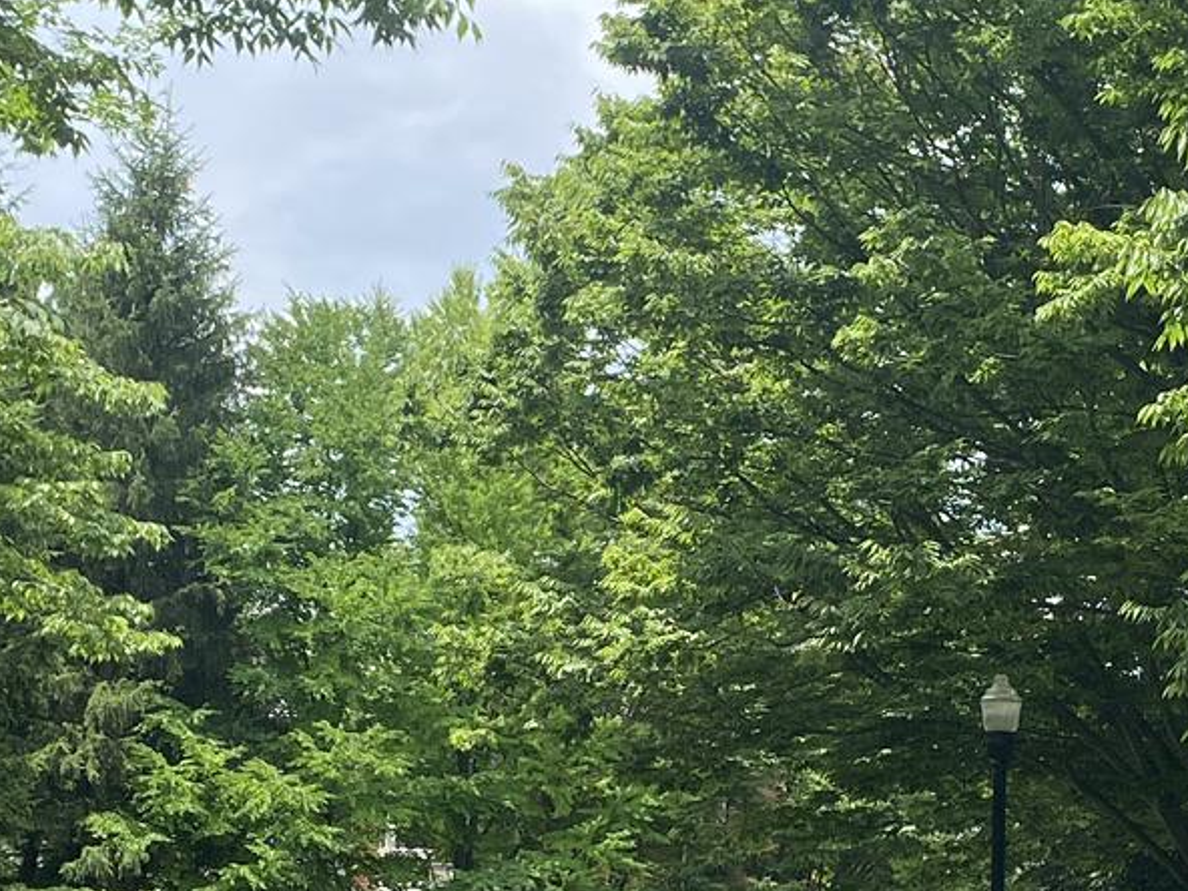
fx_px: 3089
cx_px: 795
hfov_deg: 21.7
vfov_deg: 16.4
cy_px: 512
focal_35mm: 90
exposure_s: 1/1245
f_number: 1.8
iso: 32
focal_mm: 4.25
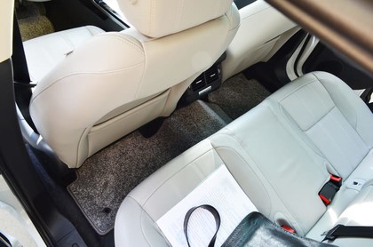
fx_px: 279
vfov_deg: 47.7
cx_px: 186
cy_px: 124
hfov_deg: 67.5
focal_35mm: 27
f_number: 9
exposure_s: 1/25
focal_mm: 18
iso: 400
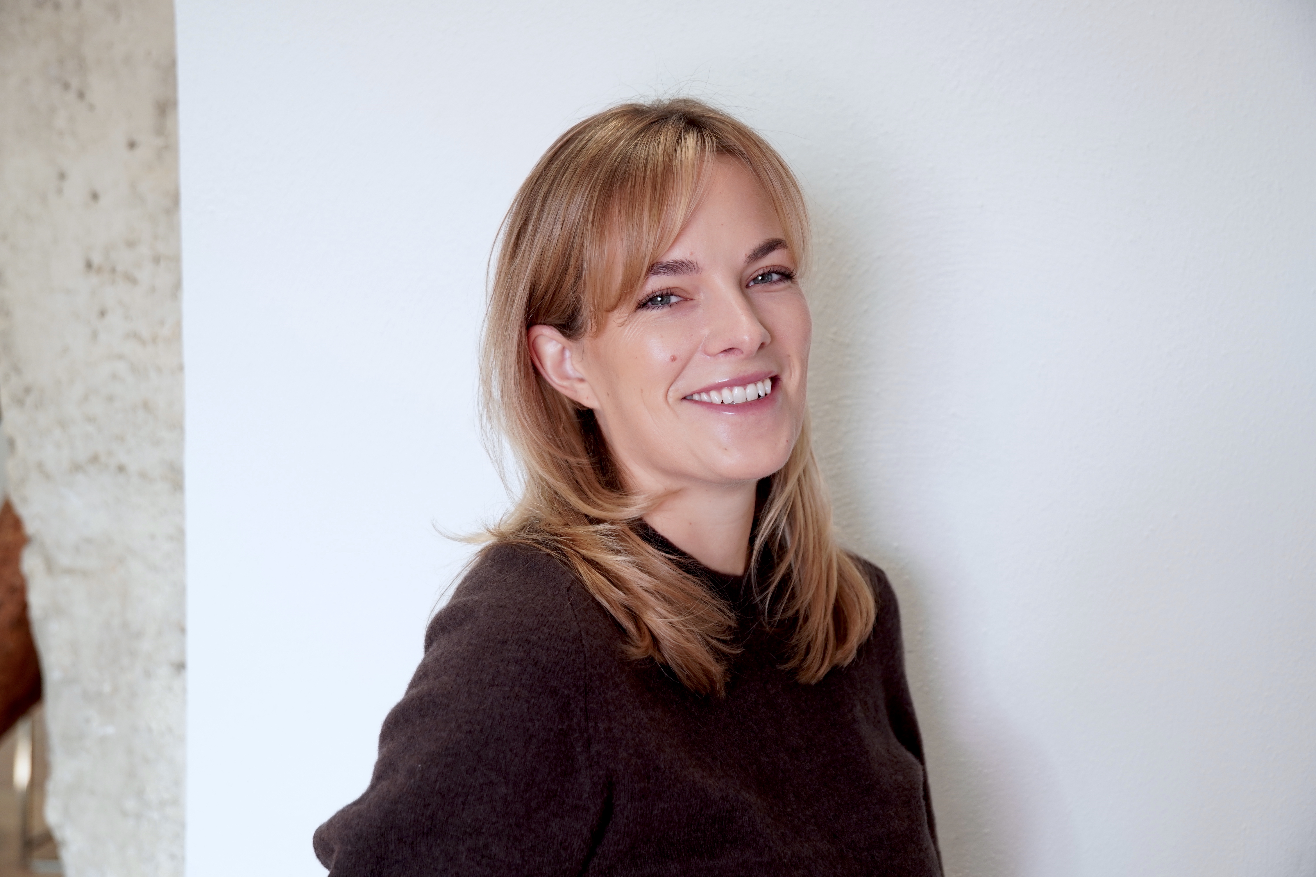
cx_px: 658
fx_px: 1755
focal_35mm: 48
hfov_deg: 41.1
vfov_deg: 28.1
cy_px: 438
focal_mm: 32
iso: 250
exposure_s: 1/50
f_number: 2.8
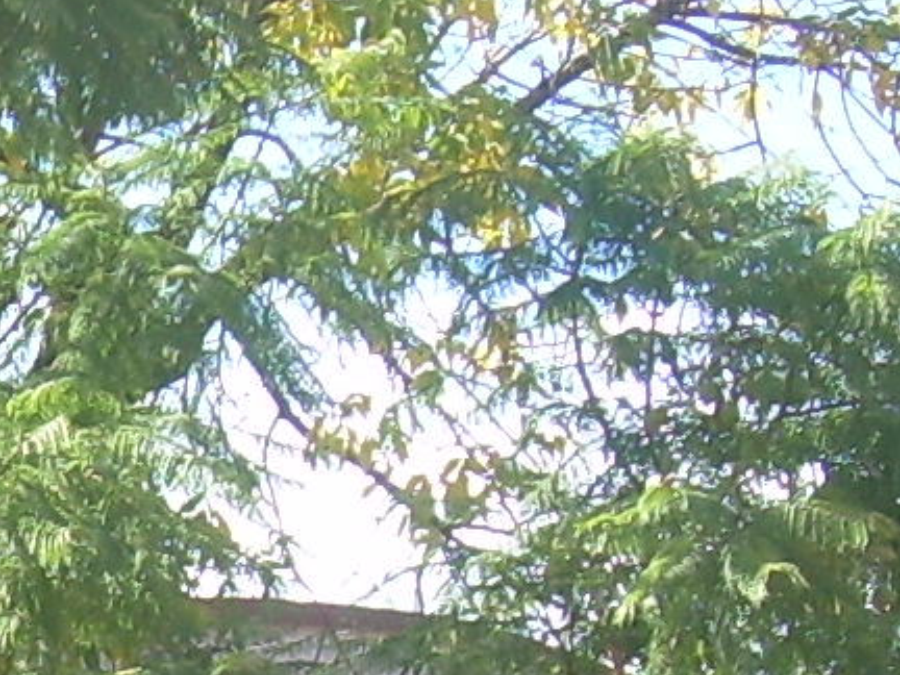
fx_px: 6838
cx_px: -550
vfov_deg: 5.6
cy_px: 883
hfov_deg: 7.4
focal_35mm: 263
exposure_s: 1/193
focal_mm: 8.3
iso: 50
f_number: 3.1
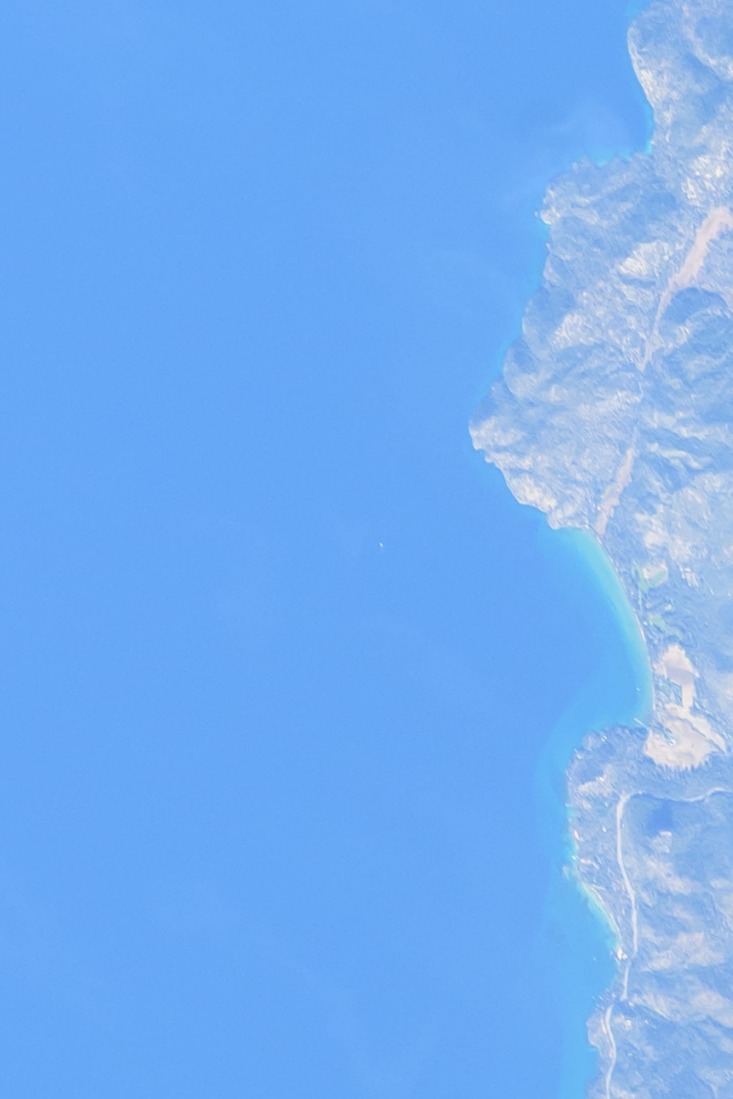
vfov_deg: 1.0
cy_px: 524
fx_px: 65293
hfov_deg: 0.6
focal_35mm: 2138
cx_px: -193
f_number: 8
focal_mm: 400
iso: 500
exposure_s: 1/500
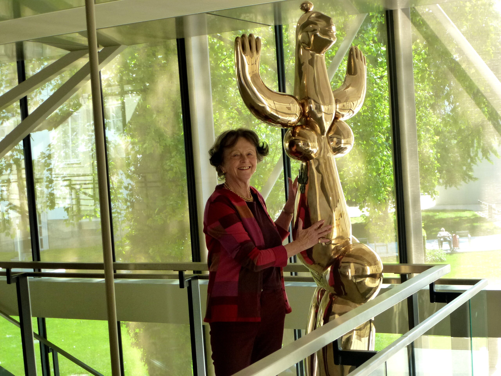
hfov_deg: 31.7
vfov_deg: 24.0
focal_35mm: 61
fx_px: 883
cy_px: 188
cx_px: 250
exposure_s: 1/80
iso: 250
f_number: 4.5
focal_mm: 10.9
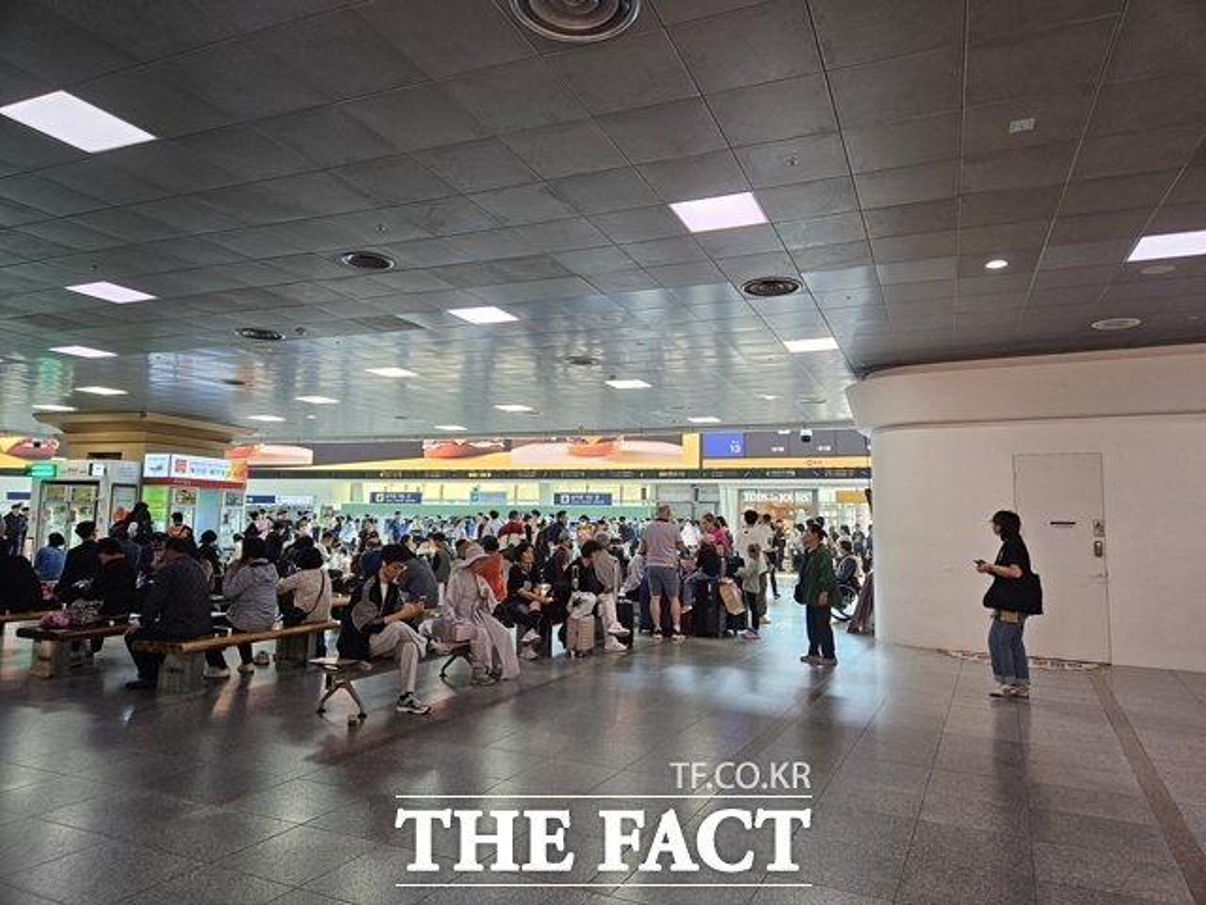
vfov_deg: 58.9
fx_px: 801
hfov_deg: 73.9
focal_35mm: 23
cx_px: 603
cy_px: 452
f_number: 1.8
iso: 125
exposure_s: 1/120
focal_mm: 5.4
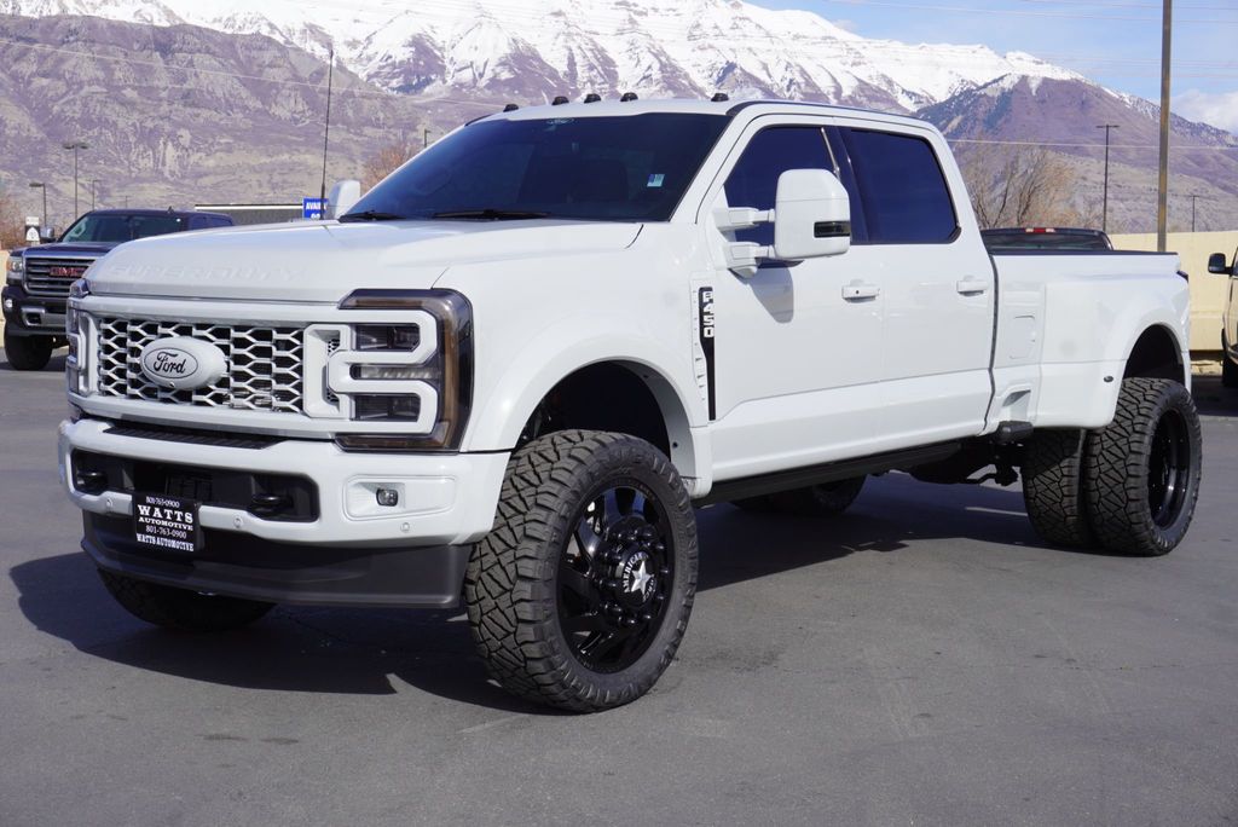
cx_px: 619
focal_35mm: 51
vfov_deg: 26.5
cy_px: 414
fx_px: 1755
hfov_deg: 38.9
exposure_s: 1/160
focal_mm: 34
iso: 100
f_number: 11
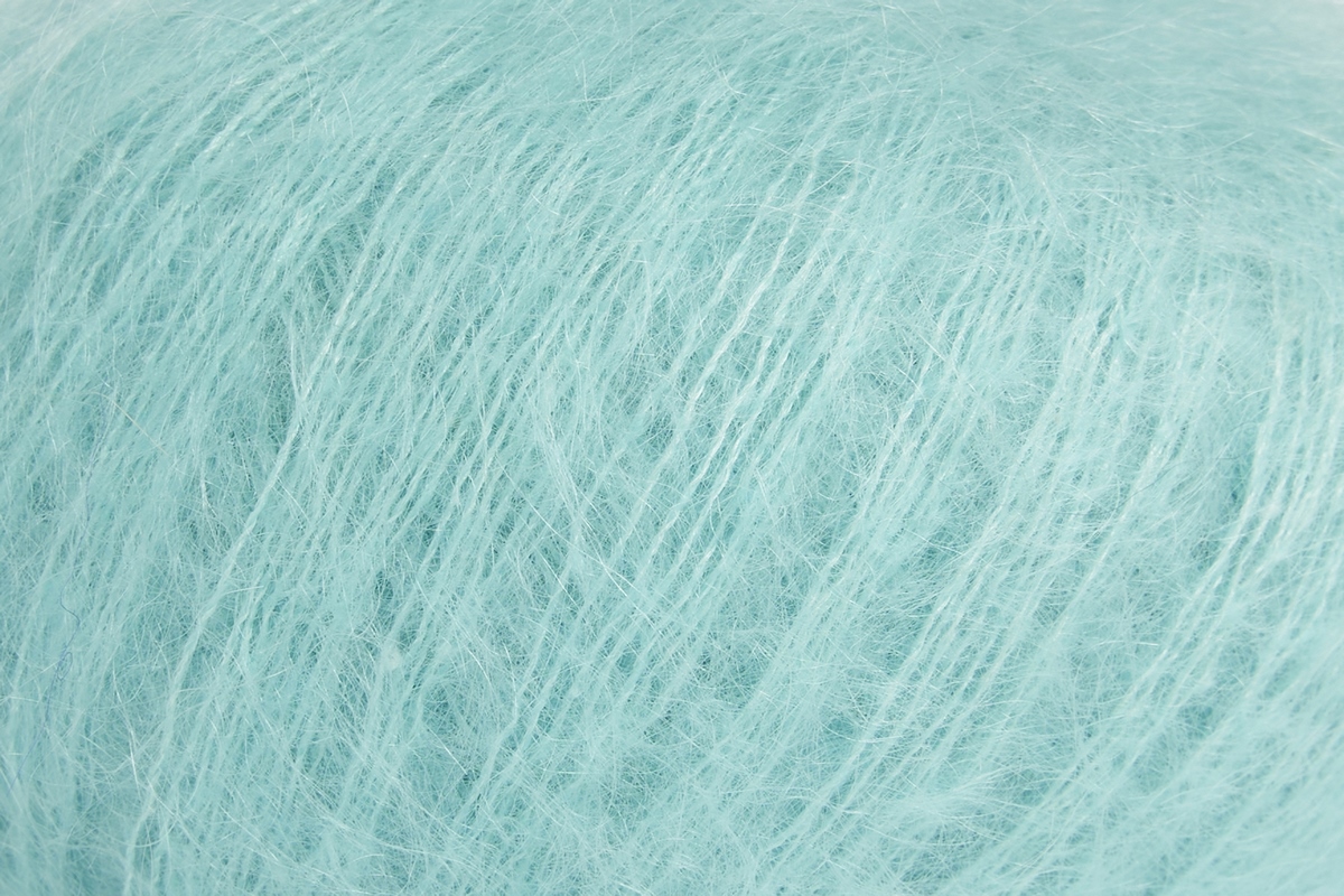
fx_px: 2165
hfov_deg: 34.5
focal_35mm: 58
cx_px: 672
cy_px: 448
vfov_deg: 23.4
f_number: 11
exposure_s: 1/125
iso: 200
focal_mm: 58
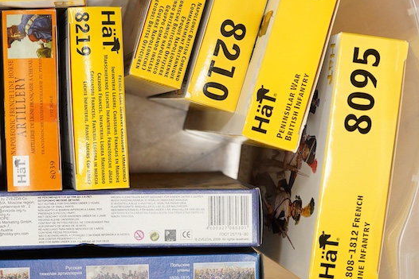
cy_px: 113
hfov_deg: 26.0
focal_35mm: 77
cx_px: 115
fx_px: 896
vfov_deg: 17.7
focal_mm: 30
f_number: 3.5
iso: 1250
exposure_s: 1/125
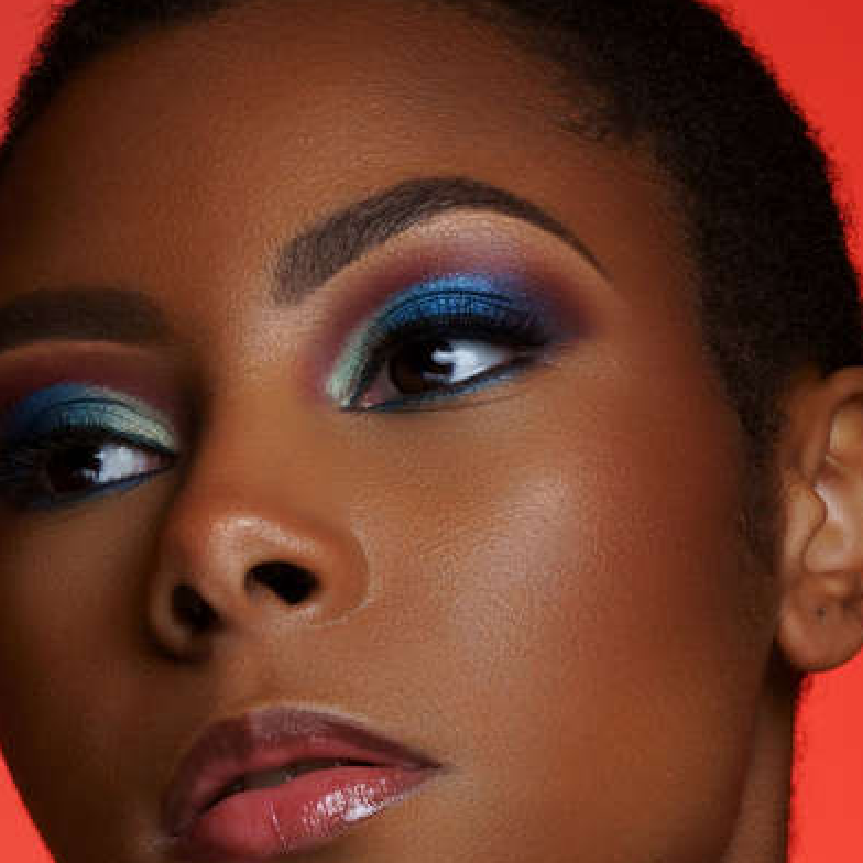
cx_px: 394
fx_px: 5782
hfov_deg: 8.5
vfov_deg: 8.5
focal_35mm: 205
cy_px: 788
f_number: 16
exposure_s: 1/160
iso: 200
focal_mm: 105
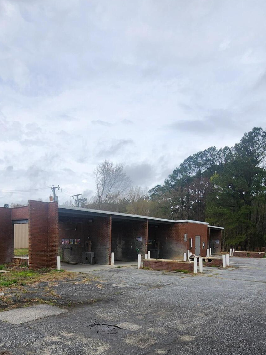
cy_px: 265
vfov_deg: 69.3
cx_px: 107
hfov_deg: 58.4
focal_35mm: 23
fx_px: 236
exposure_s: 1/2060
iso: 50
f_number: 2.2
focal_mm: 2.2
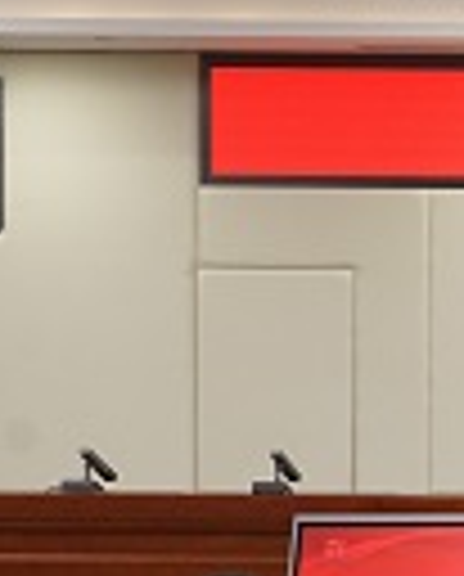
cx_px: 1122
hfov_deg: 8.5
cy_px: 342
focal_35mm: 167
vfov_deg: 11.5
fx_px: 2857
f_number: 6.3
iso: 4000
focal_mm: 38
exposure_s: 1/200
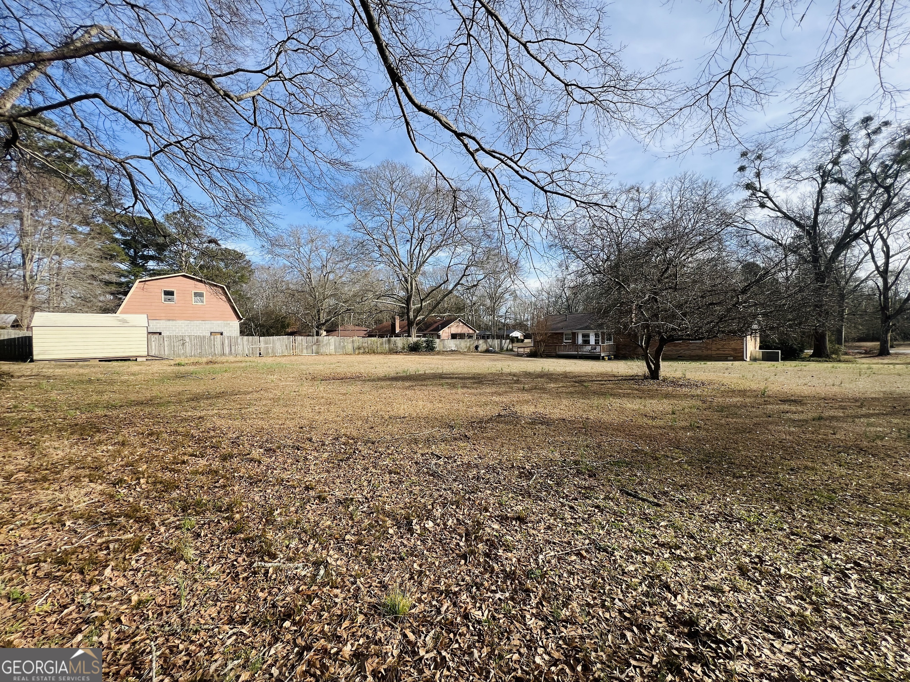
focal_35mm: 13
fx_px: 342
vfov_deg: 89.9
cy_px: 341
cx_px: 455
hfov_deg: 106.2
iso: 32
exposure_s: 1/657
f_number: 1.8
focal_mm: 1.57
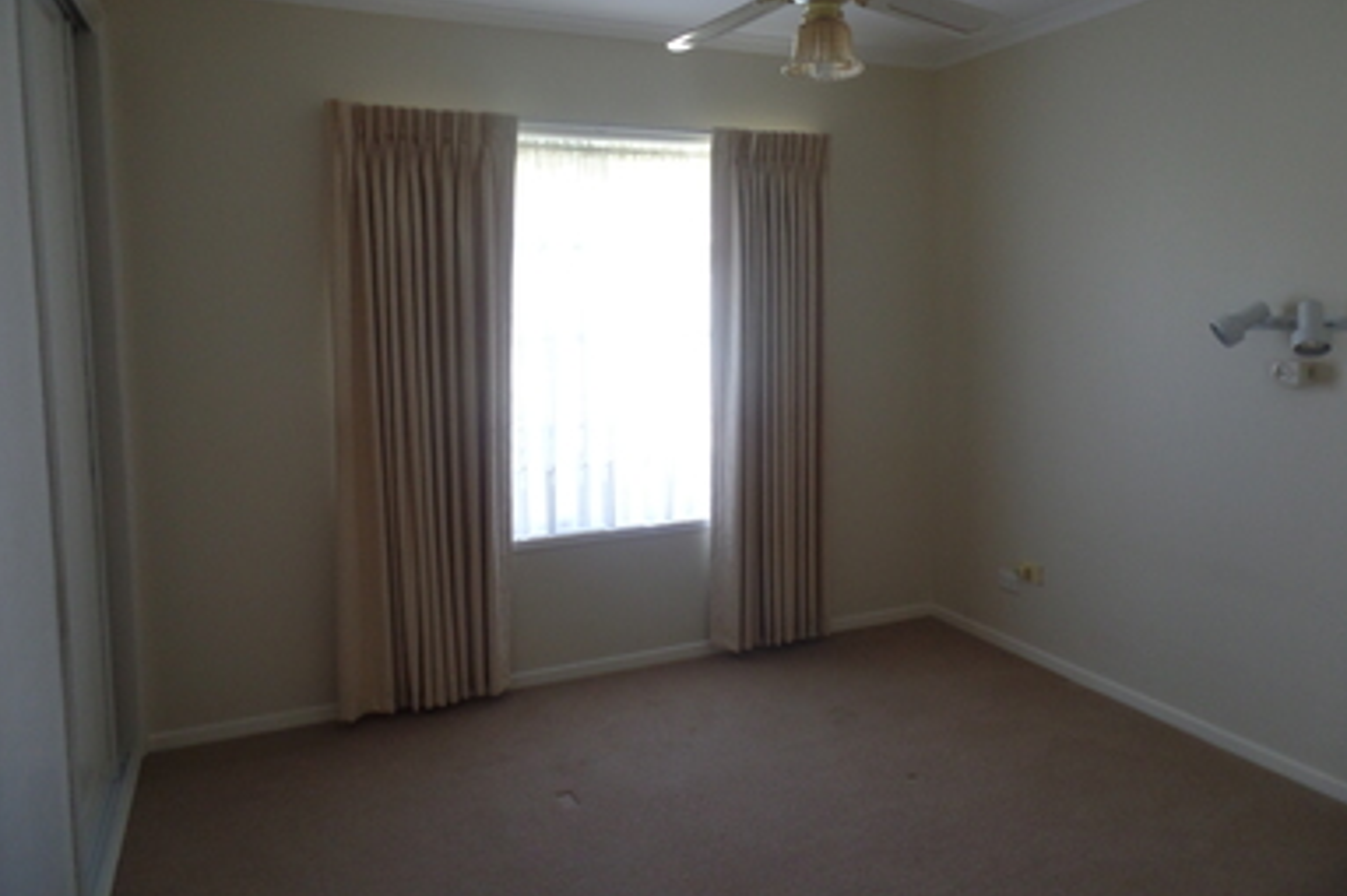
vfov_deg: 51.1
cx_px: 682
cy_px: 379
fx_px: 935
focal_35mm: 25
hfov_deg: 71.5
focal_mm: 4.1
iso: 200
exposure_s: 1/30
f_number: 2.8
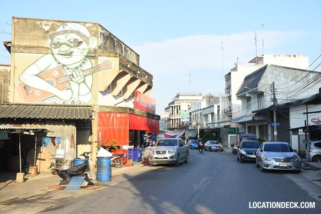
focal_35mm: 39
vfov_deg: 34.2
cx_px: 160
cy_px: 107
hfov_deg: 49.5
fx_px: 348
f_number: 6.3
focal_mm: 26
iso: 100
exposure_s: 1/160
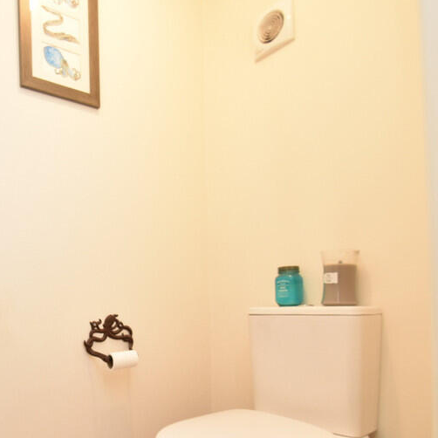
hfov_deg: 57.5
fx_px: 372
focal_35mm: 26
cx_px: 103
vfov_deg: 59.9
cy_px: 282
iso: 800
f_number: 4
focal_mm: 10
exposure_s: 1/125
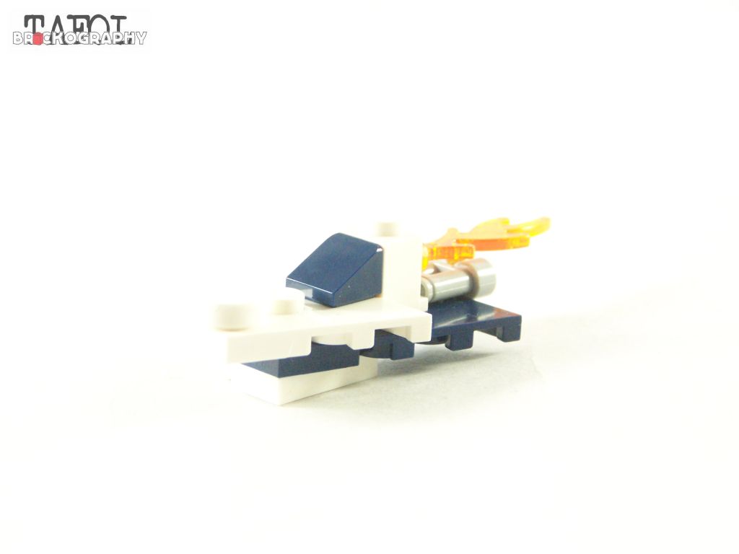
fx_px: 2242
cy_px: 277
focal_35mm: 105
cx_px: 370
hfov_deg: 18.7
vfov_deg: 14.1
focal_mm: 17.5
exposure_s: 1/60
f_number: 3.2
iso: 400
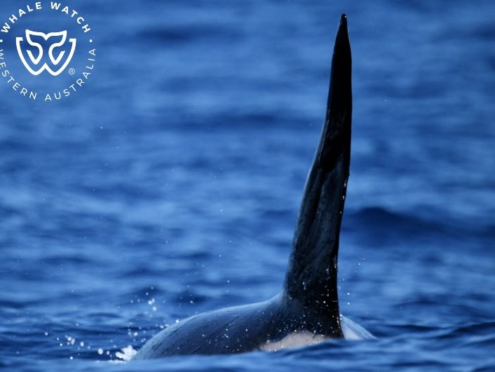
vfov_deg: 2.3
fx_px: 9341
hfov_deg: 3.0
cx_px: 276
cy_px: 186
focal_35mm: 653
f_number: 6.3
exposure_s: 1/8000
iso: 1400
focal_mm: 600
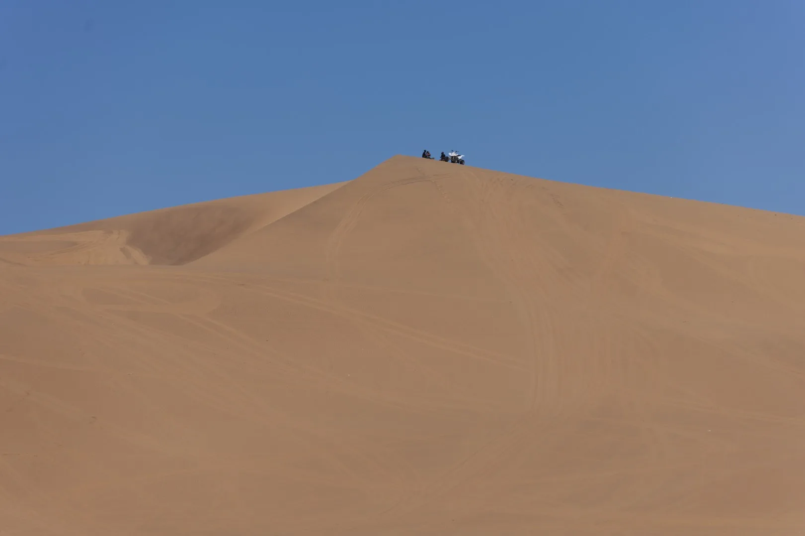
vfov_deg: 7.6
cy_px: 268
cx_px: 402
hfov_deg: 11.4
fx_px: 4025
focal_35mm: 180
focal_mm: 180
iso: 100
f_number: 8
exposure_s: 1/640
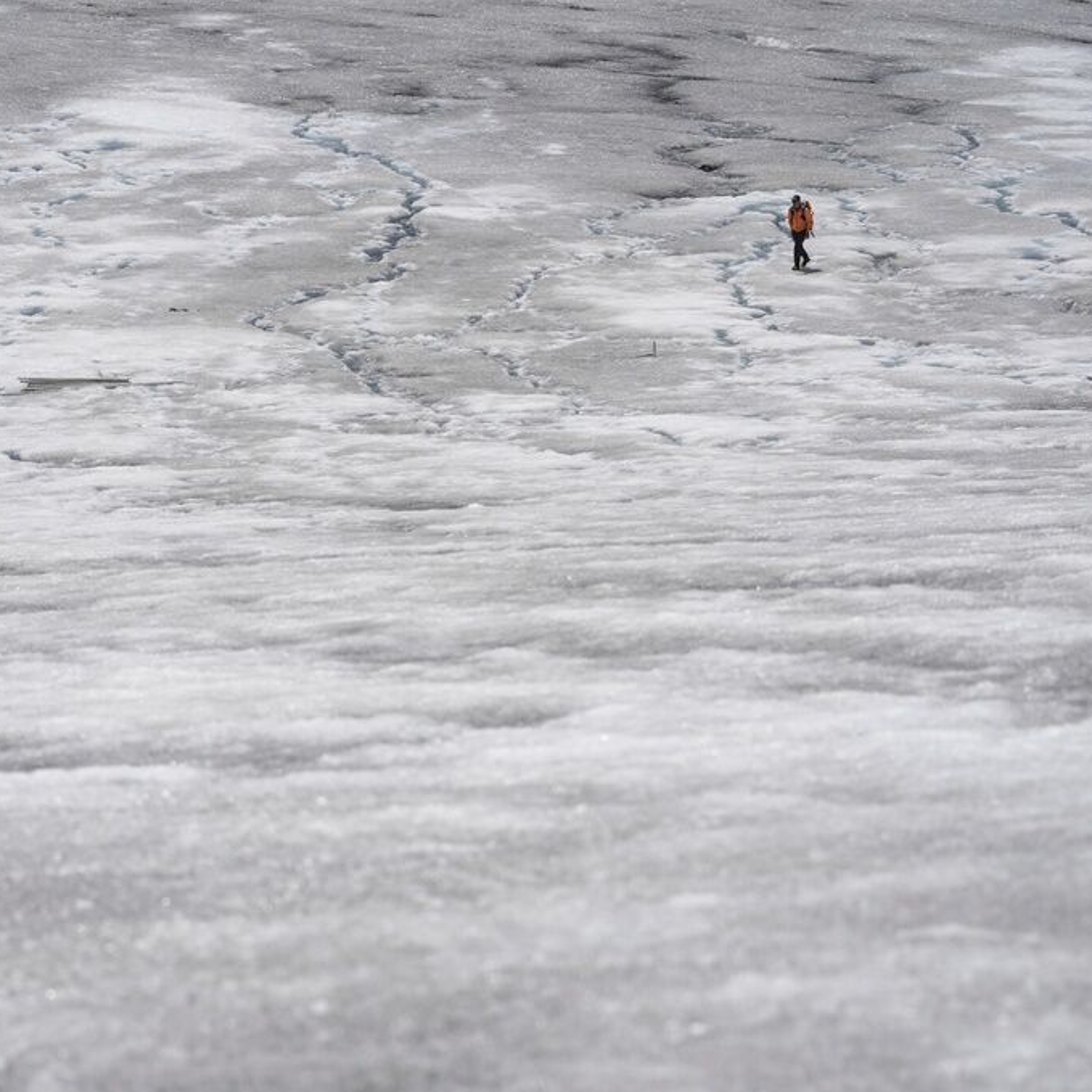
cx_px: 380
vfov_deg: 10.1
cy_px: 546
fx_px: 6174
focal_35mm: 173
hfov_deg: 10.1
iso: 125
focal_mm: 135
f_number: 5
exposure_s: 1/1600
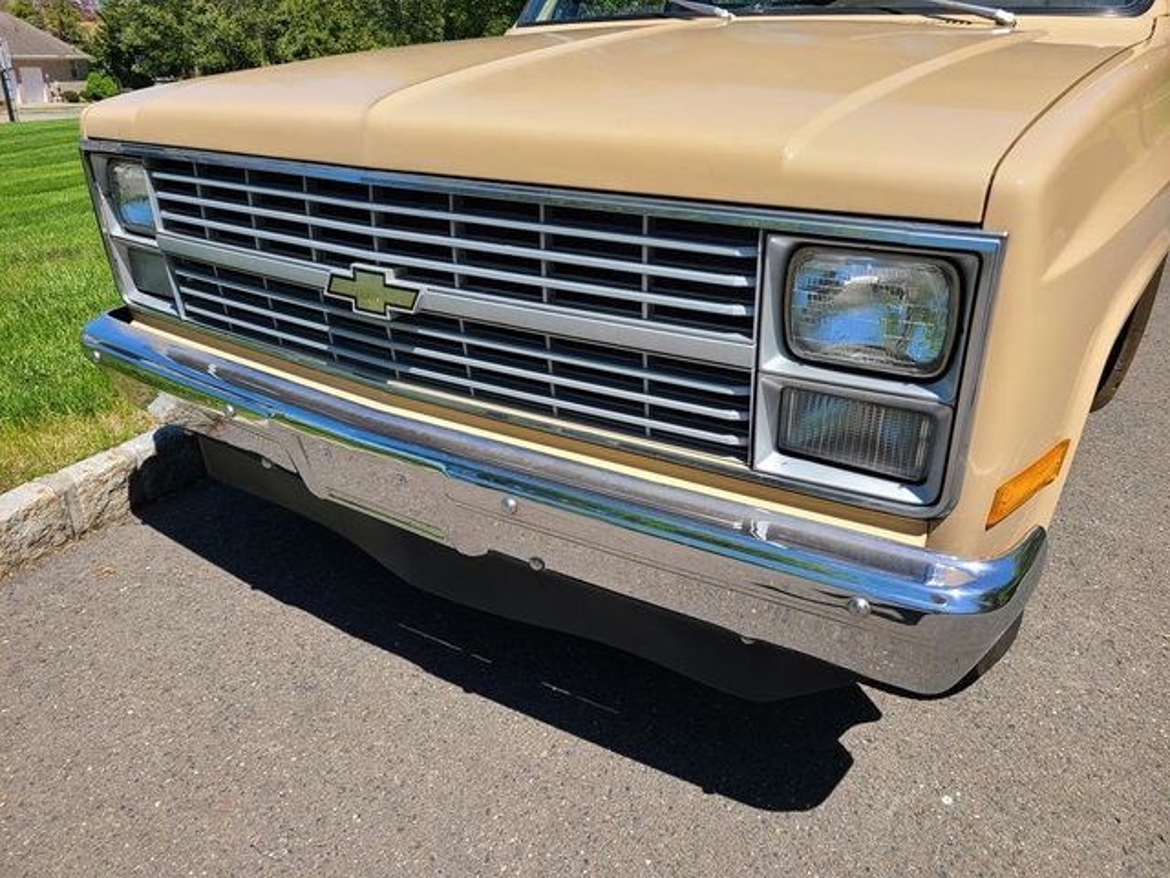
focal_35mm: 26
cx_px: 585
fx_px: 879
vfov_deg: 53.1
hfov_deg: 67.3
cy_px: 439
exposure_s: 1/1989
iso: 40
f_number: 1.8
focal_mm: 5.4
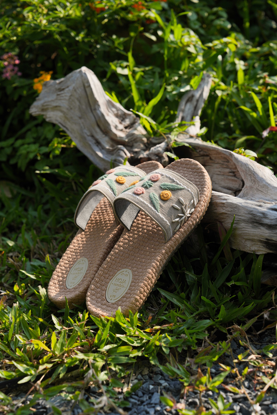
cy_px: 208
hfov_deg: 19.5
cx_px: 138
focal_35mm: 70
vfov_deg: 28.8
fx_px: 808
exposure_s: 1/1000
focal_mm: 70
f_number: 6.3
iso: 200
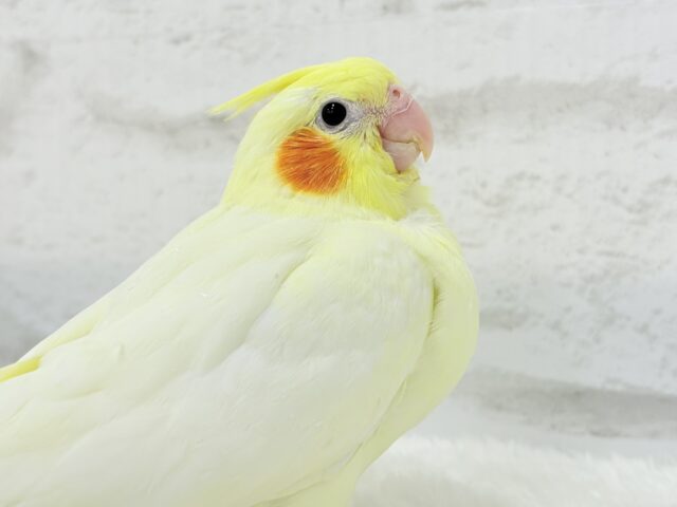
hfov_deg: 36.8
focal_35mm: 52
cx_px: 338
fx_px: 1017
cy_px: 254
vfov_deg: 28.0
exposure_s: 1/100
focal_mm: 5.96
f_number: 1.6
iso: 64
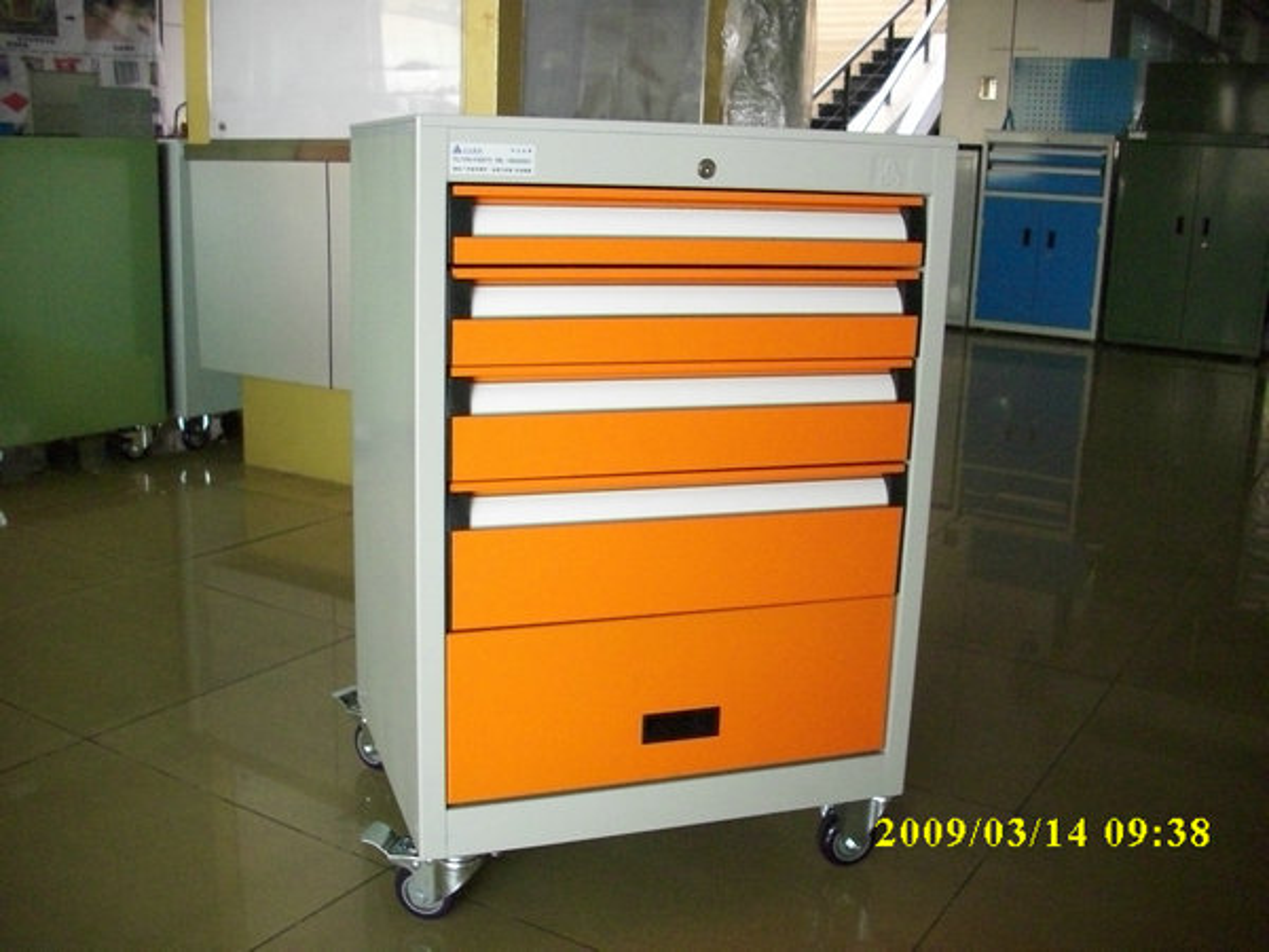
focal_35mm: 31
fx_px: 1136
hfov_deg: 58.4
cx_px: 634
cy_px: 476
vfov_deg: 45.4
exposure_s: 1/49
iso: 400
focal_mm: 6.2
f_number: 2.8
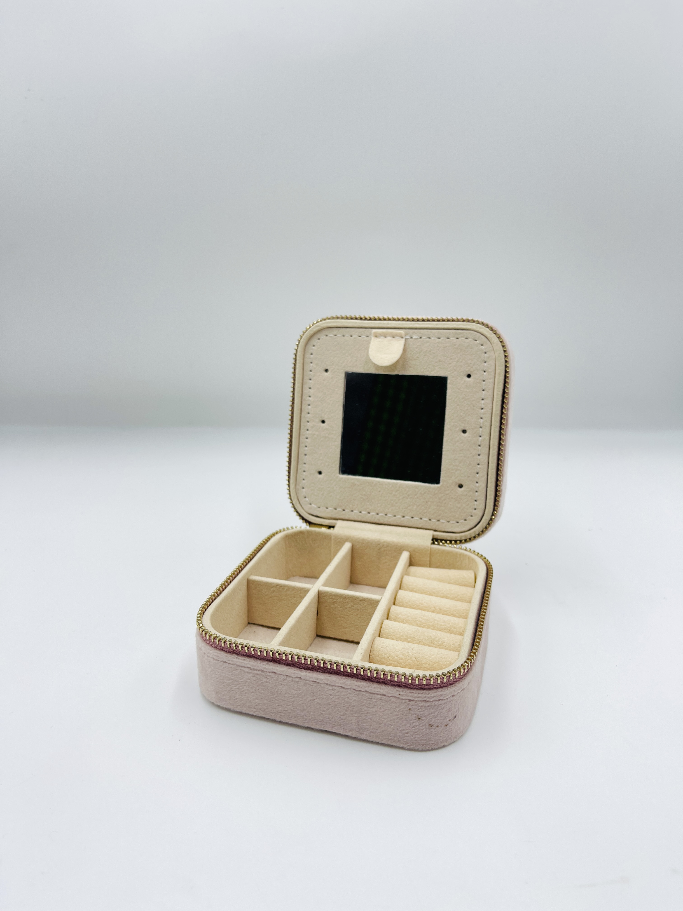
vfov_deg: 69.4
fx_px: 658
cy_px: 456
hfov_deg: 54.9
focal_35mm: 25
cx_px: 342
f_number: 1.6
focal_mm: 5.1
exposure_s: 1/316
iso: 50
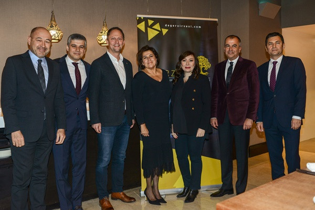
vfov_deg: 37.9
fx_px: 306
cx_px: 158
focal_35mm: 35
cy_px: 105
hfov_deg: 54.4
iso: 800
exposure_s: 1/80
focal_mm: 35
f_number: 5
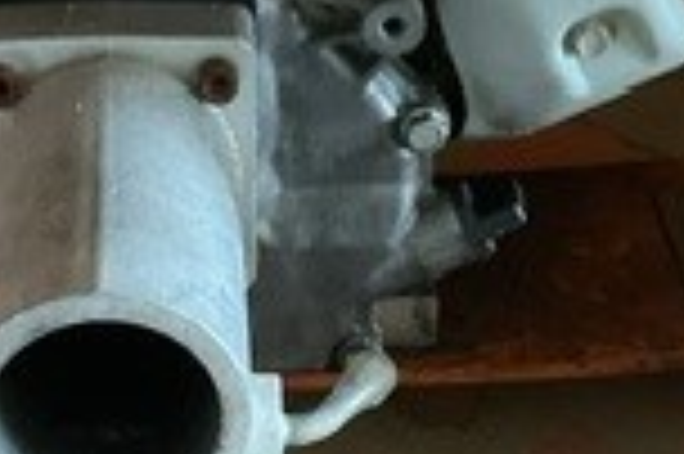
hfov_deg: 16.1
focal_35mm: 127
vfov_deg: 10.6
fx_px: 2410
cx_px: 284
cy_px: -90
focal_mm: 3
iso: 400
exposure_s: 1/30
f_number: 1.8
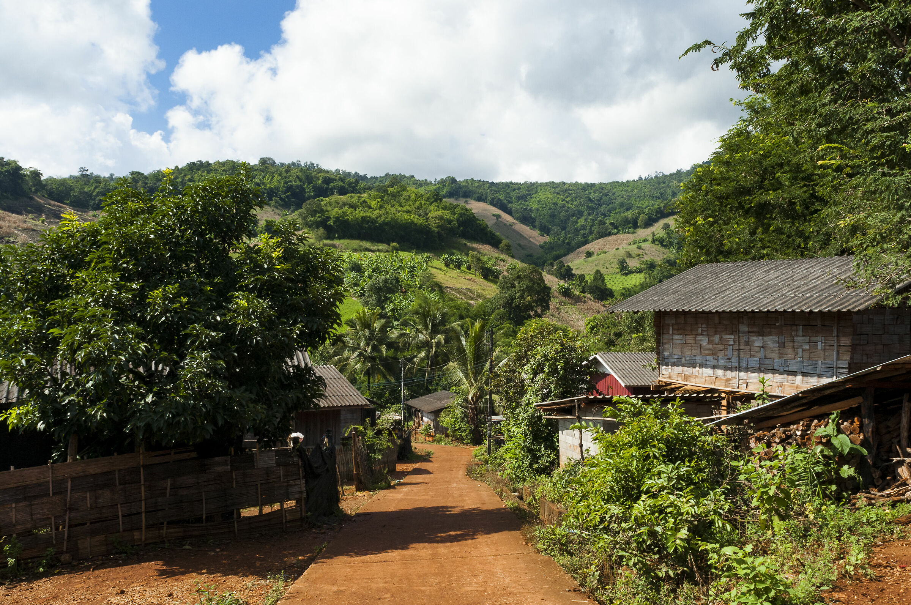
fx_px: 758
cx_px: 456
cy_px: 302
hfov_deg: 62.0
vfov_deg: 43.5
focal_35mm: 30
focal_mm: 20
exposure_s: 1/200
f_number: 16
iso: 200
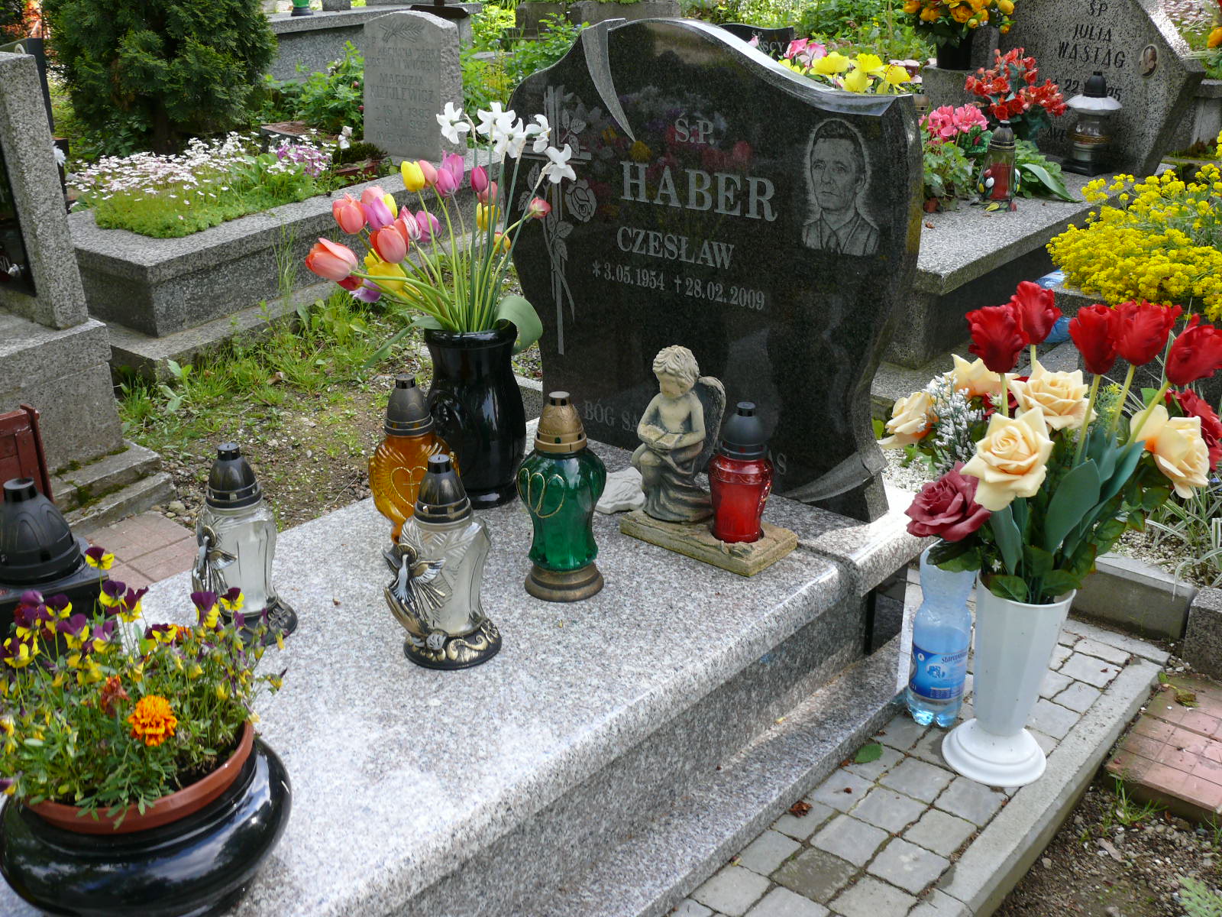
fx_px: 1236
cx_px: 611
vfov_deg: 40.7
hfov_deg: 52.6
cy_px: 458
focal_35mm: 35
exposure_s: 1/160
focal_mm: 7.4
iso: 100
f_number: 4
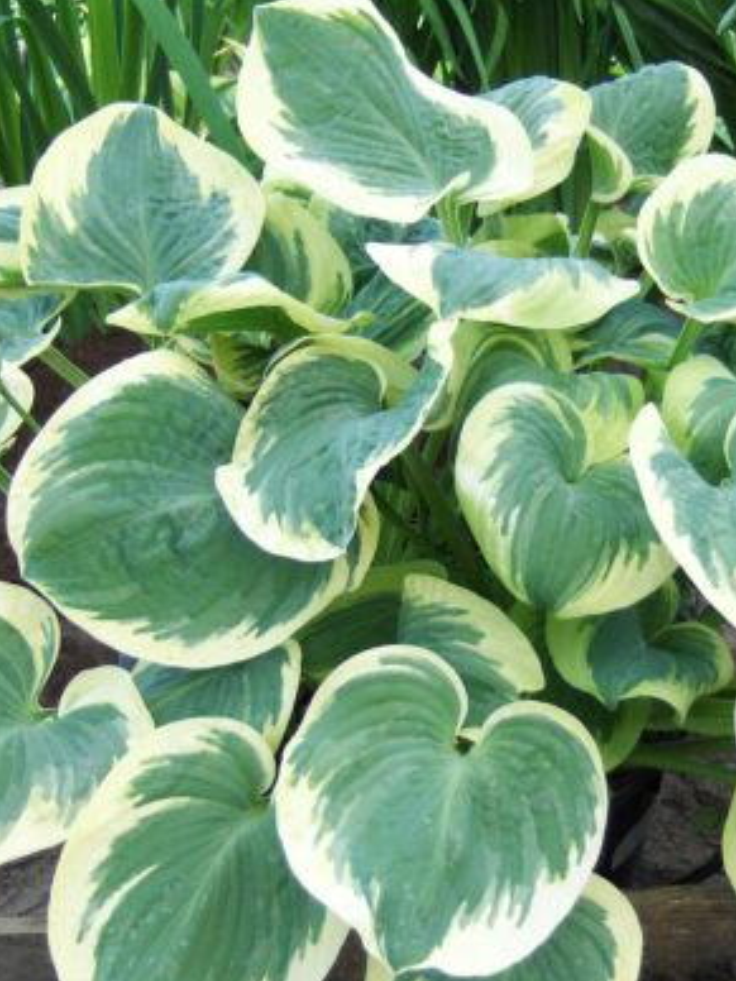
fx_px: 1106
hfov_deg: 36.8
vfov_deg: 47.8
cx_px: 397
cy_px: 521
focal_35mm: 39
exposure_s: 1/159
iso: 100
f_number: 2.8
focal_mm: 7.5
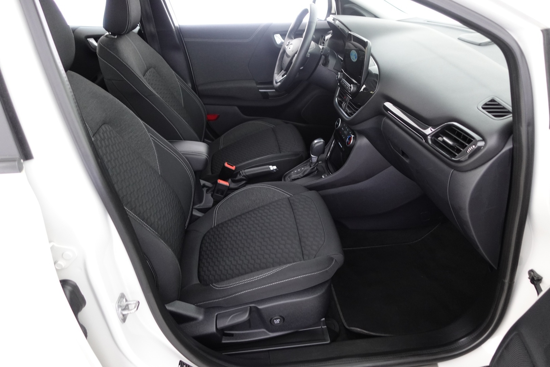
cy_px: 184
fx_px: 367
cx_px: 275
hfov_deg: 73.7
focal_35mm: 24
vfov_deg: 53.1
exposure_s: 1/15
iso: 800
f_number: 1.8
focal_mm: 9.4
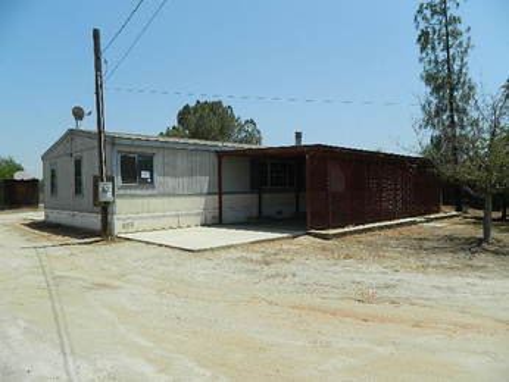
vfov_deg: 54.9
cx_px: 254
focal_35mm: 25
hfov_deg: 69.4
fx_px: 368
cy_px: 191
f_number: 8.7
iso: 80
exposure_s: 1/200
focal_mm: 4.5
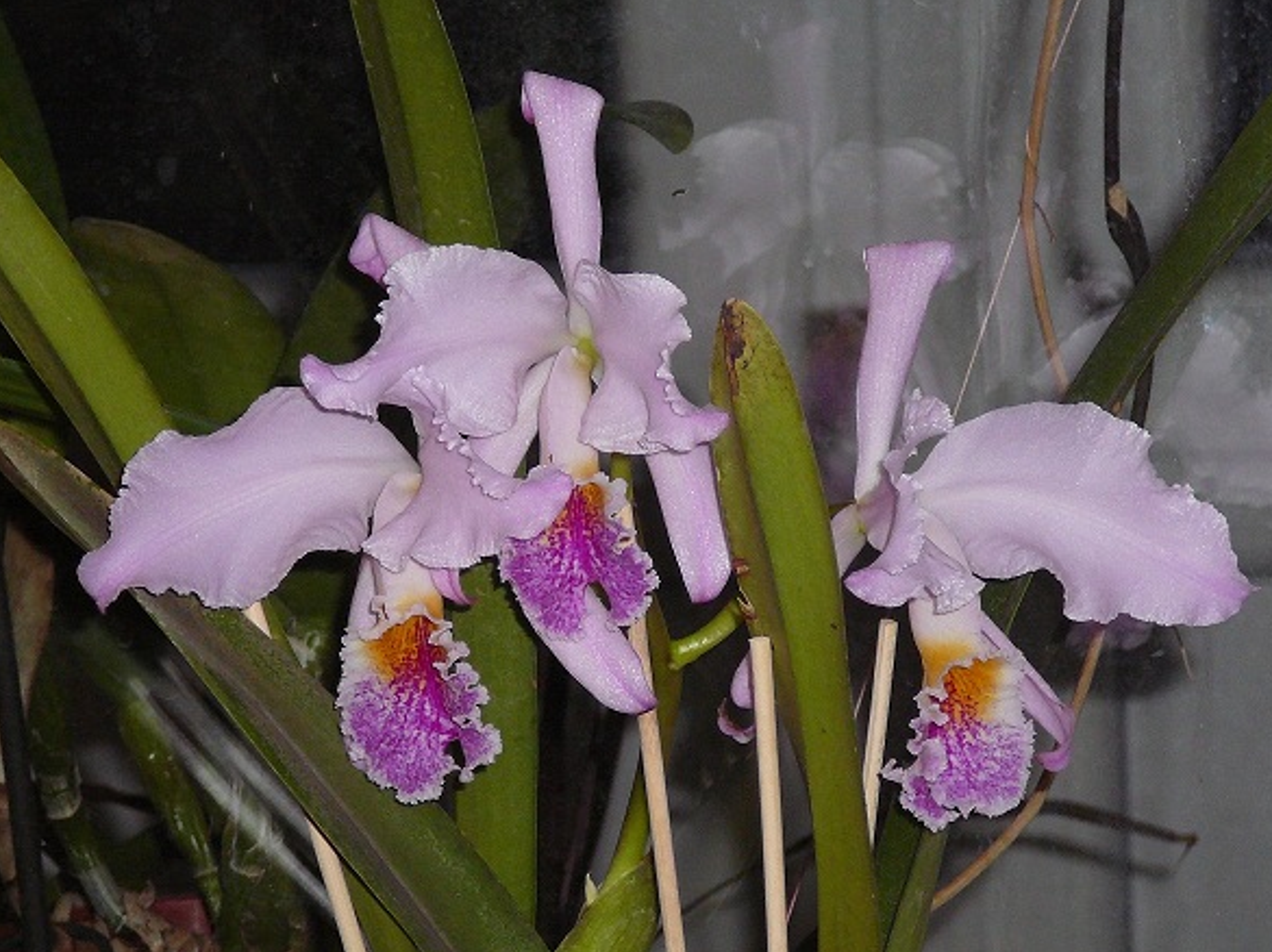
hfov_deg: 9.5
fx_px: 7638
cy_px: 509
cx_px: 657
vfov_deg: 7.1
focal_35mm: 208
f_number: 4.1
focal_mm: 28.2
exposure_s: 1/30
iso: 200
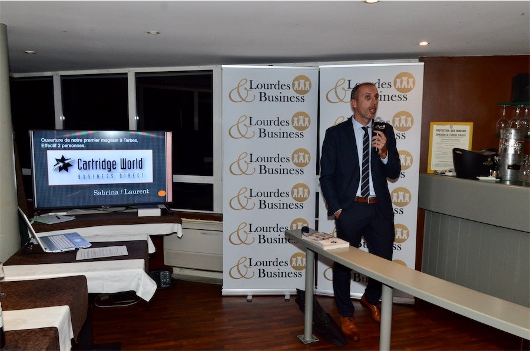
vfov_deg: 47.8
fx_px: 397
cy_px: 176
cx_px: 265
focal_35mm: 27
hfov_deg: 67.5
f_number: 8
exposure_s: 1/60
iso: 1250
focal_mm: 18
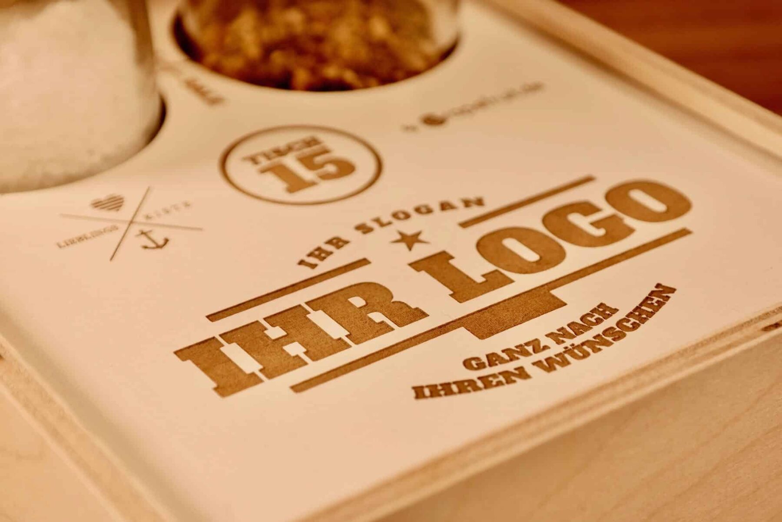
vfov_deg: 16.3
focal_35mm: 84
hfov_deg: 24.2
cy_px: 261
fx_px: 1825
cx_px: 391
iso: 200
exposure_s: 1/160
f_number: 5.6
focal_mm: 55
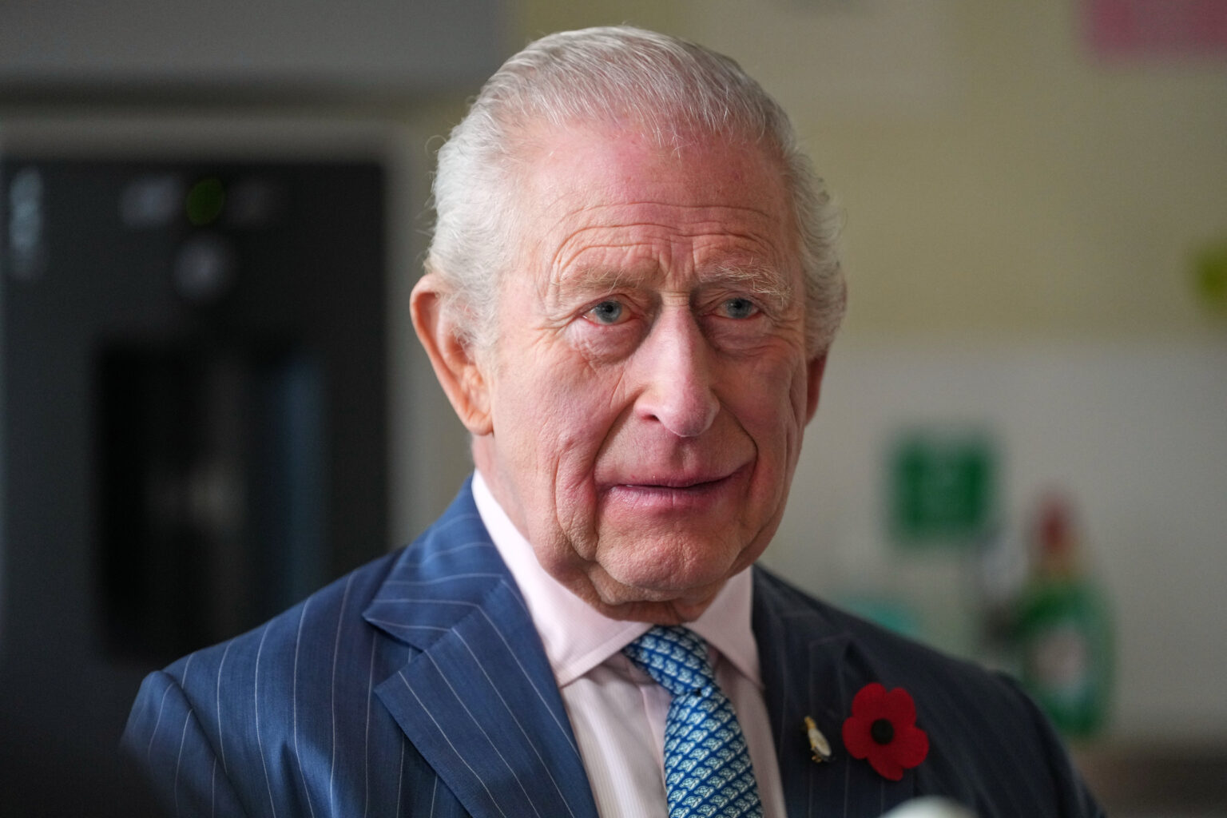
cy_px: 409
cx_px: 614
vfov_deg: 6.9
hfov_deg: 10.3
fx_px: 6816
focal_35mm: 200
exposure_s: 1/400
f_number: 2.8
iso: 2500
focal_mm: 200
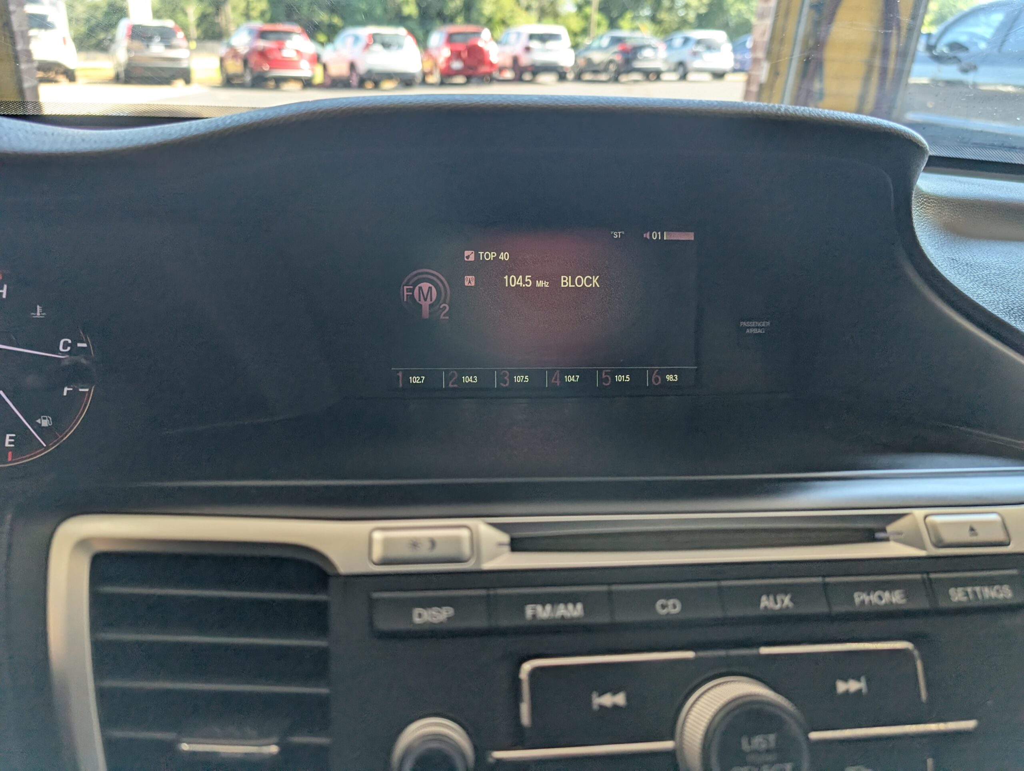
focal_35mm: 24
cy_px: 386
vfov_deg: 56.9
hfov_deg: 71.5
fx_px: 711
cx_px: 512
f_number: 1.68
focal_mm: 6.9
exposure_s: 1/336
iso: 117
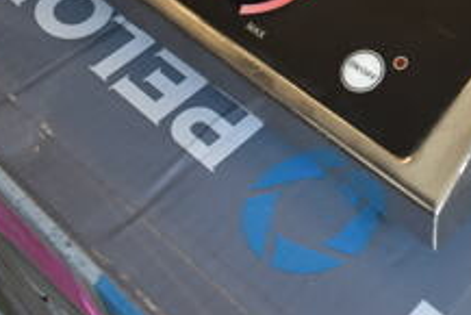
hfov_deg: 25.5
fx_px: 995
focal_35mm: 76
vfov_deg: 16.7
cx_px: 458
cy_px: -124
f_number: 3.5
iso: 125
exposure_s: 1/30
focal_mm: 18
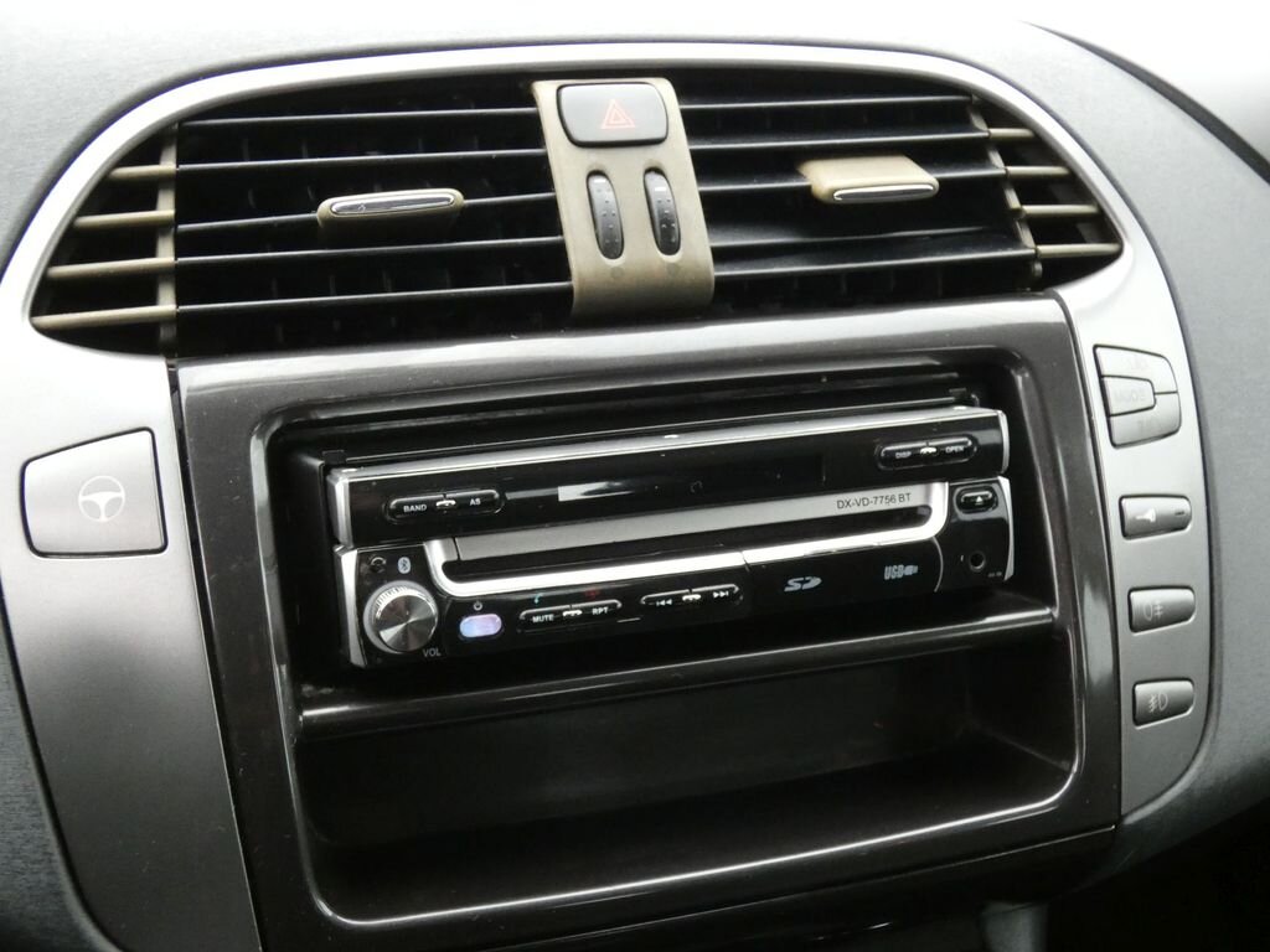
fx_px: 1578
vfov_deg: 33.6
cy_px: 476
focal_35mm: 43
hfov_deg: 43.9
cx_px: 635
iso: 1000
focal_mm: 7.8
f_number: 5
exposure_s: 1/80
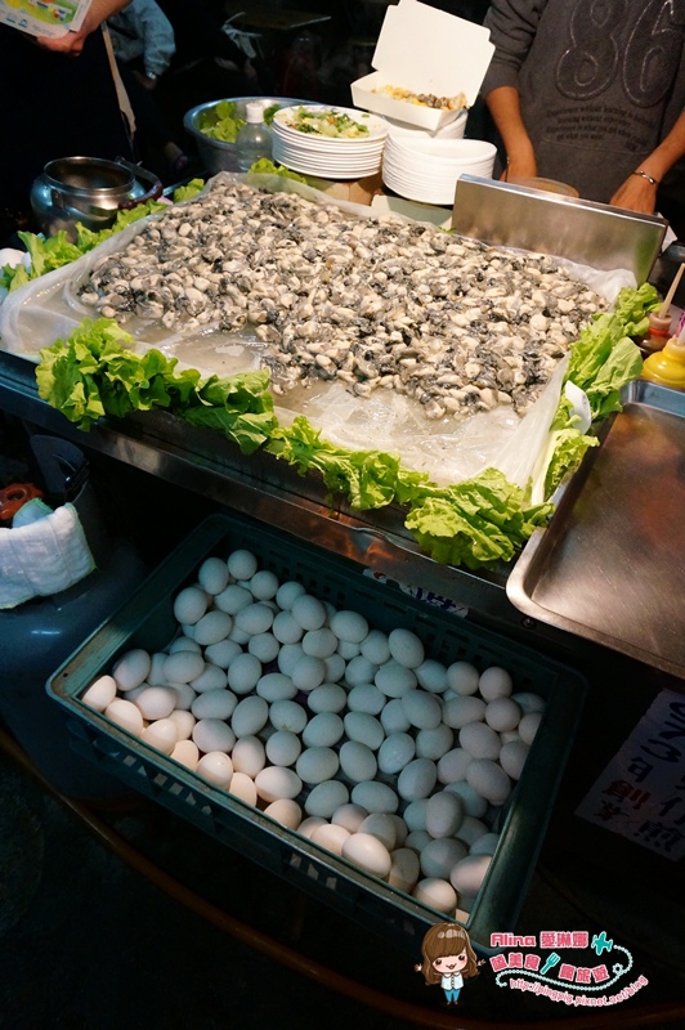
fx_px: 686
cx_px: 342
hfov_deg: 53.1
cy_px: 515
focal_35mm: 24
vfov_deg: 73.8
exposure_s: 1/200
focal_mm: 16
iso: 3200
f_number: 5
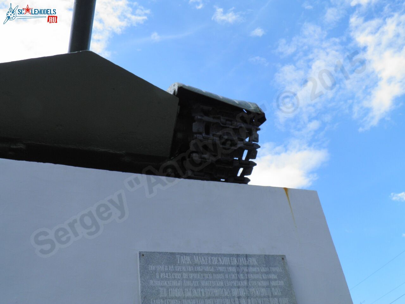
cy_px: 152
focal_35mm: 35
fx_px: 409
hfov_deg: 52.6
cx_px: 202
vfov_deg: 40.7
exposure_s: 1/200
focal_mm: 6.3
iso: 50
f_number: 5.5
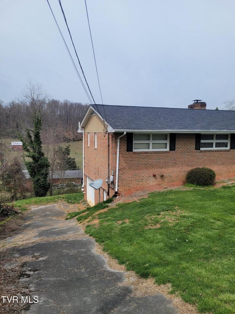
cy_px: 157
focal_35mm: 26
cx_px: 118
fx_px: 235
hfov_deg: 53.1
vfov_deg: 67.3
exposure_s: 1/2572
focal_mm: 5.4
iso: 40
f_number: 1.8
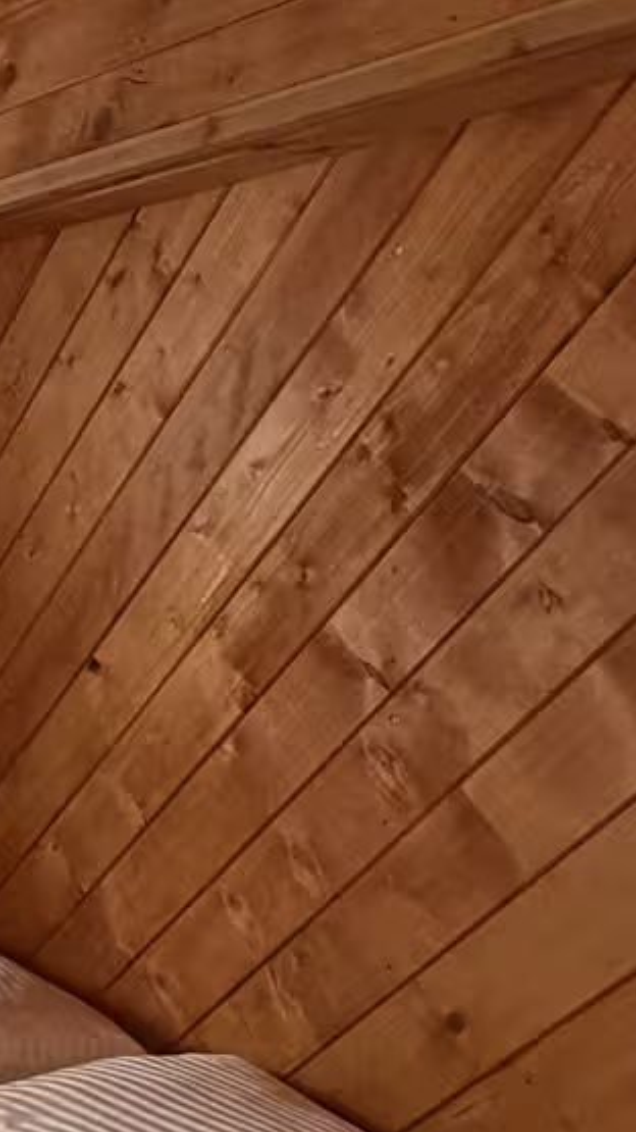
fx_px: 1650
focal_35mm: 55
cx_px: -868
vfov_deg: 37.8
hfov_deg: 14.6
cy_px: 598
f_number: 2.2
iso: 160
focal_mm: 2.22
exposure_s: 1/121
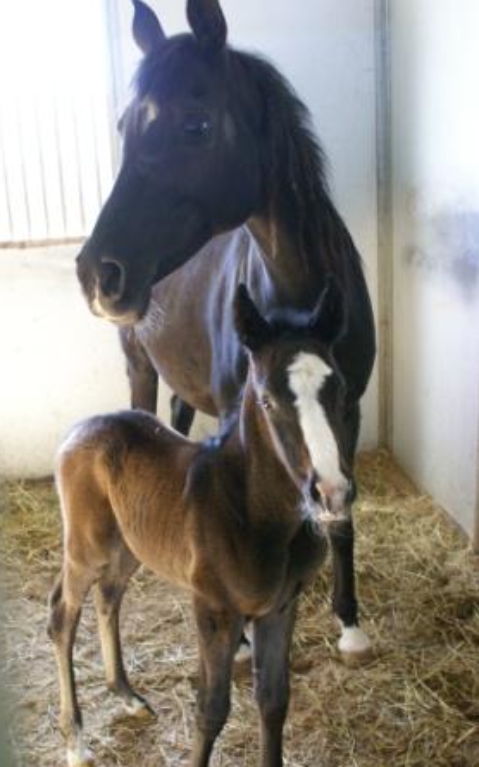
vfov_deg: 52.8
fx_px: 773
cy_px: 384
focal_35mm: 37
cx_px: 222
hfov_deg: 34.4
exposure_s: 1/30
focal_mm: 24
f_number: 4.5
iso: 800
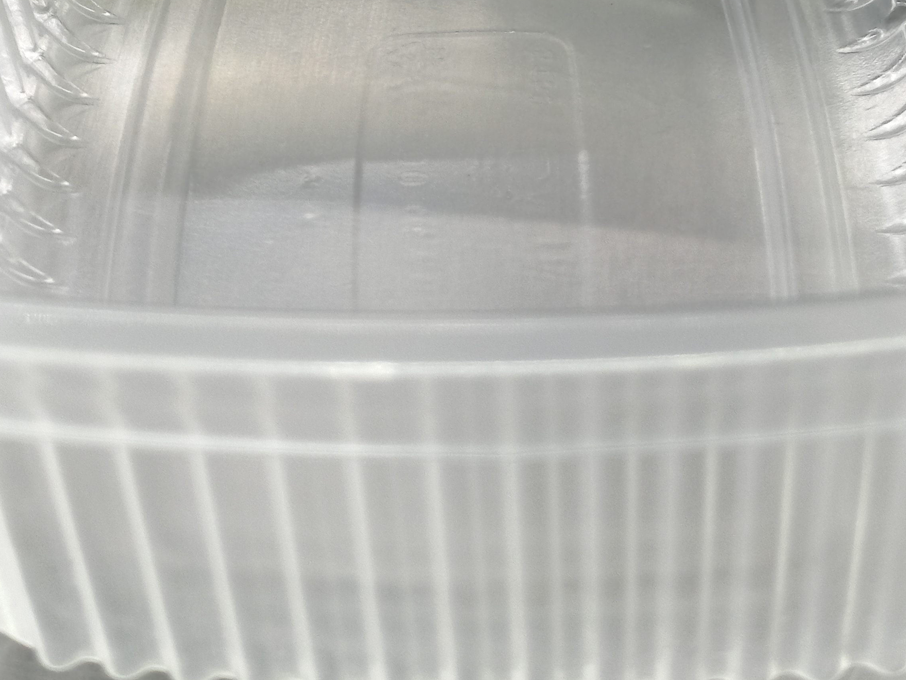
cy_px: -468
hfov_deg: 22.2
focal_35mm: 88
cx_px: 392
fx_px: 2303
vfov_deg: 15.0
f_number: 1.8
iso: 64
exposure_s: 1/100
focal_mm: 4.65
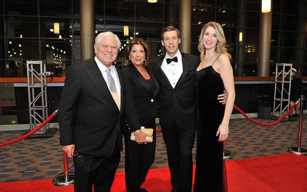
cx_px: 154
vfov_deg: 49.2
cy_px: 89
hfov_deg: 72.6
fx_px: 209
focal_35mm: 25
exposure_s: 1/125
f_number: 5.6
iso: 1250
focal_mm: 24
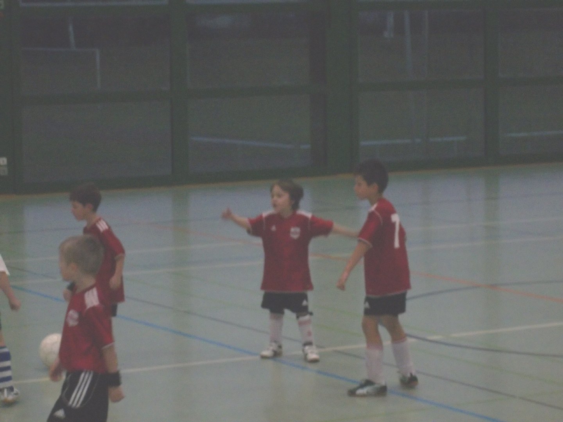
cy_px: 211
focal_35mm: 140
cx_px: 282
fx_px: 2277
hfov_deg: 14.1
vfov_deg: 10.6
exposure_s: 1/60
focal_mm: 25.3
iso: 400
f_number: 5.9
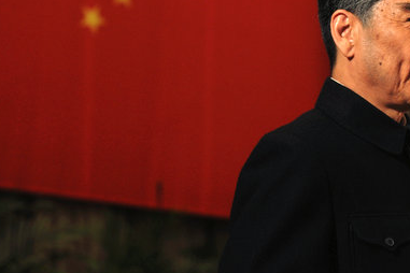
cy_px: 65
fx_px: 1344
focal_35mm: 118
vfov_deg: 11.6
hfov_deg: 17.3
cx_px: 307
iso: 320
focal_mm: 50
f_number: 2.8
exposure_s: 1/80
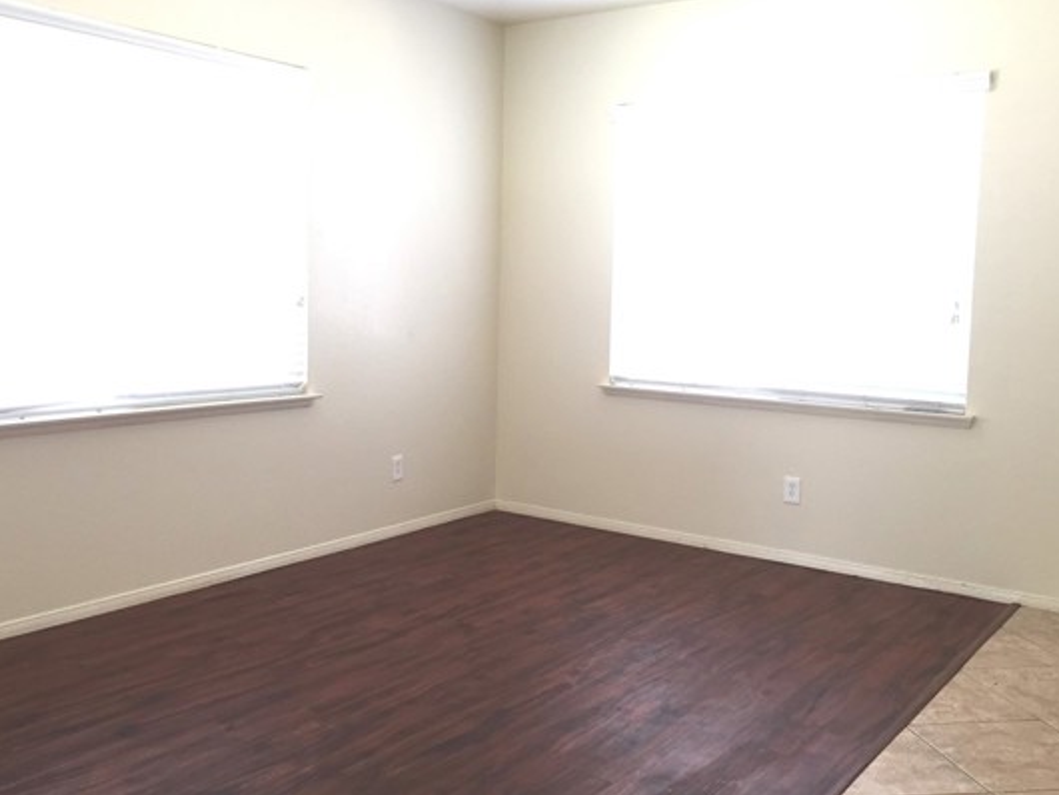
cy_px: 382
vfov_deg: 40.7
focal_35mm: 35
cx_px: 496
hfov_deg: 52.6
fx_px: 1071
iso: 50
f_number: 2.2
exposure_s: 1/30
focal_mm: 4.15
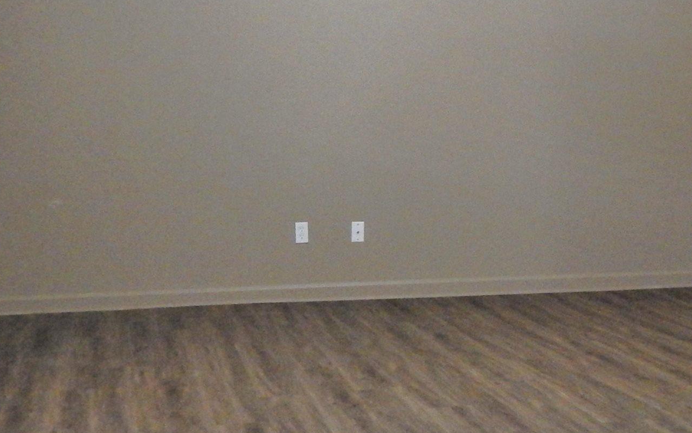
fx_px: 1339
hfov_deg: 28.4
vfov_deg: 18.3
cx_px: 553
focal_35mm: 71
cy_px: 170
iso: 400
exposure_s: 1/25
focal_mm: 5.1
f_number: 3.2
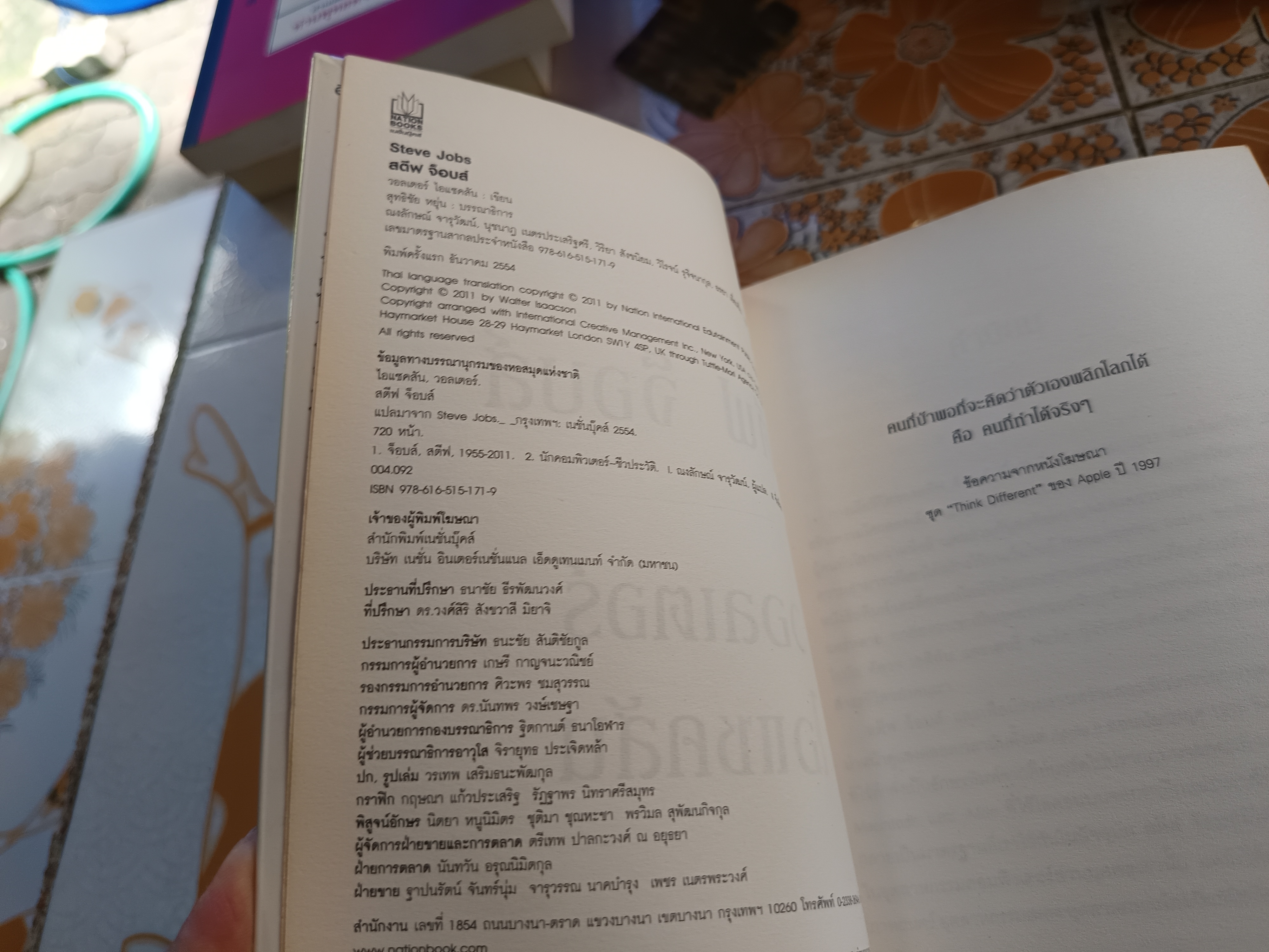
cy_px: 476
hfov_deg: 71.6
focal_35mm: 24
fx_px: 880
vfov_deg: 56.8
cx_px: 634
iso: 185
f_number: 1.7
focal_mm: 5.31
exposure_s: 1/50
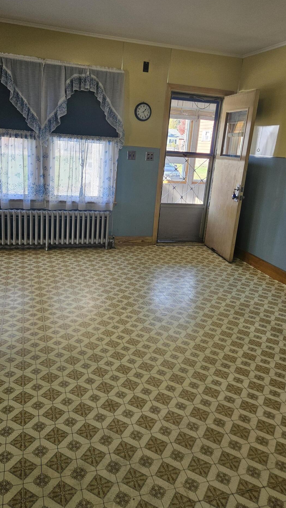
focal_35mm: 27
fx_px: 364
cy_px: 240
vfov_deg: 69.8
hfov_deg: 42.9
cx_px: 130
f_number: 1.8
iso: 100
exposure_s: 1/120
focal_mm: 5.4
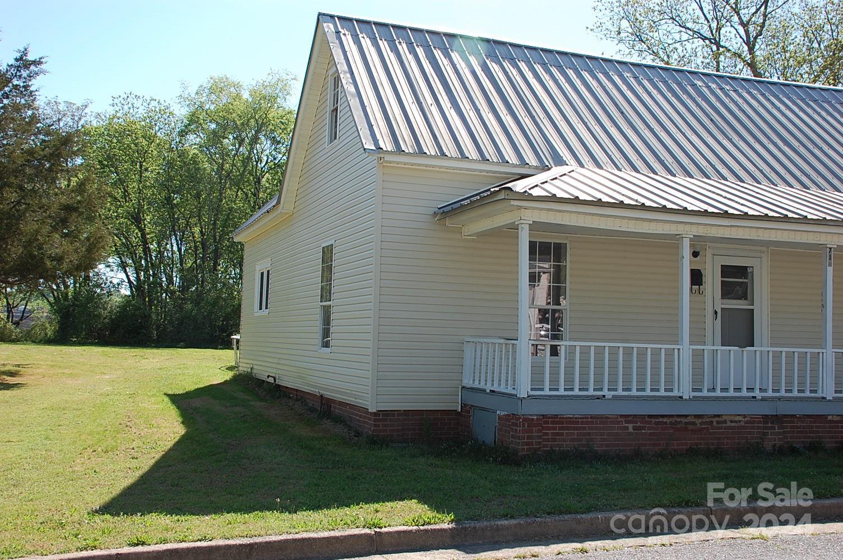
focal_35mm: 39
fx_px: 912
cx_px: 422
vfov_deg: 34.1
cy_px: 280
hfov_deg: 49.6
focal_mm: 26
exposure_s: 1/200
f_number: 7.1
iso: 200
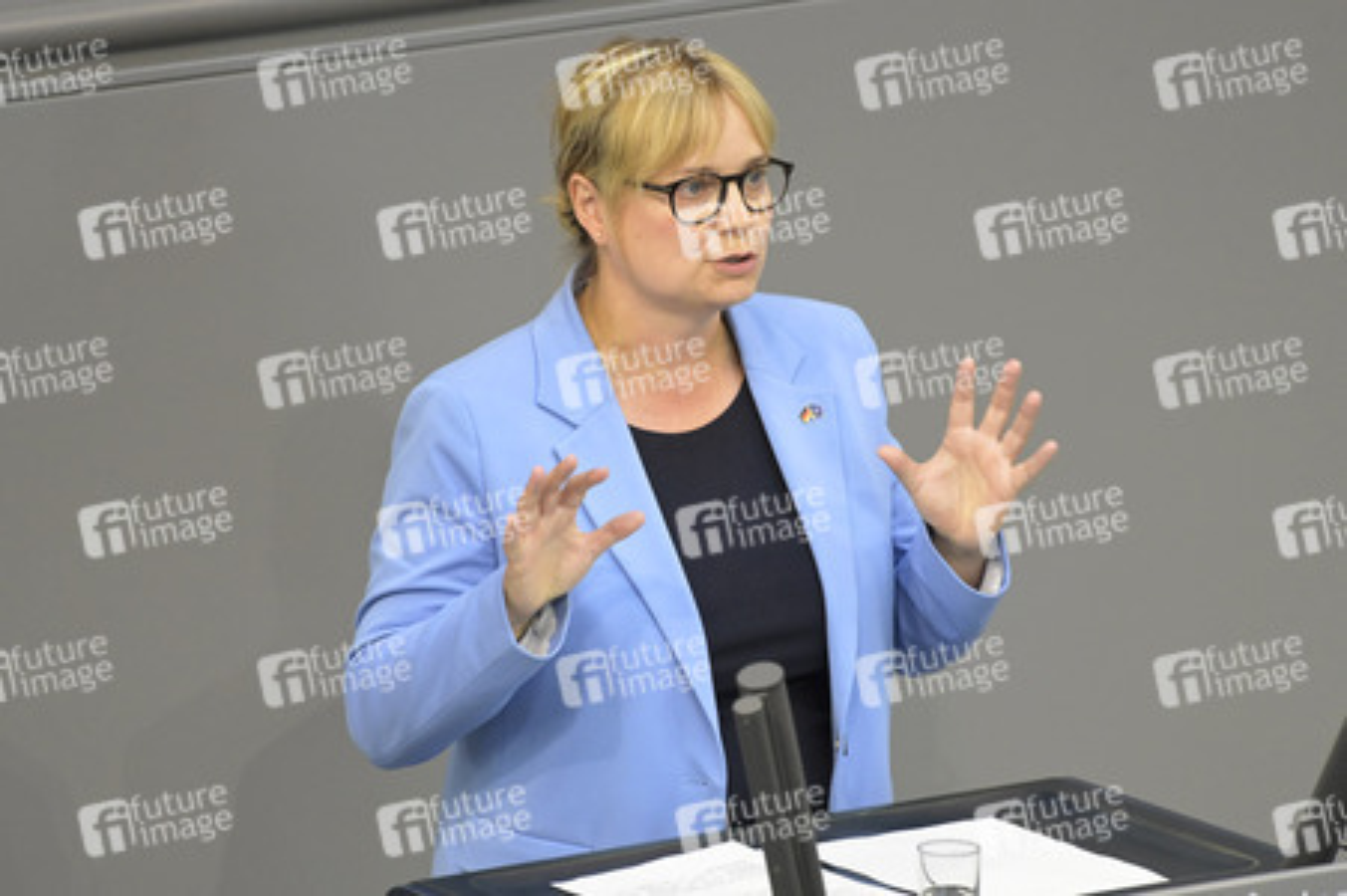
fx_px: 15703
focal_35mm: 420
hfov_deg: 4.9
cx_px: 674
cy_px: 448
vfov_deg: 3.3
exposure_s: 1/400
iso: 8000
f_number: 5.6
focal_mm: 420
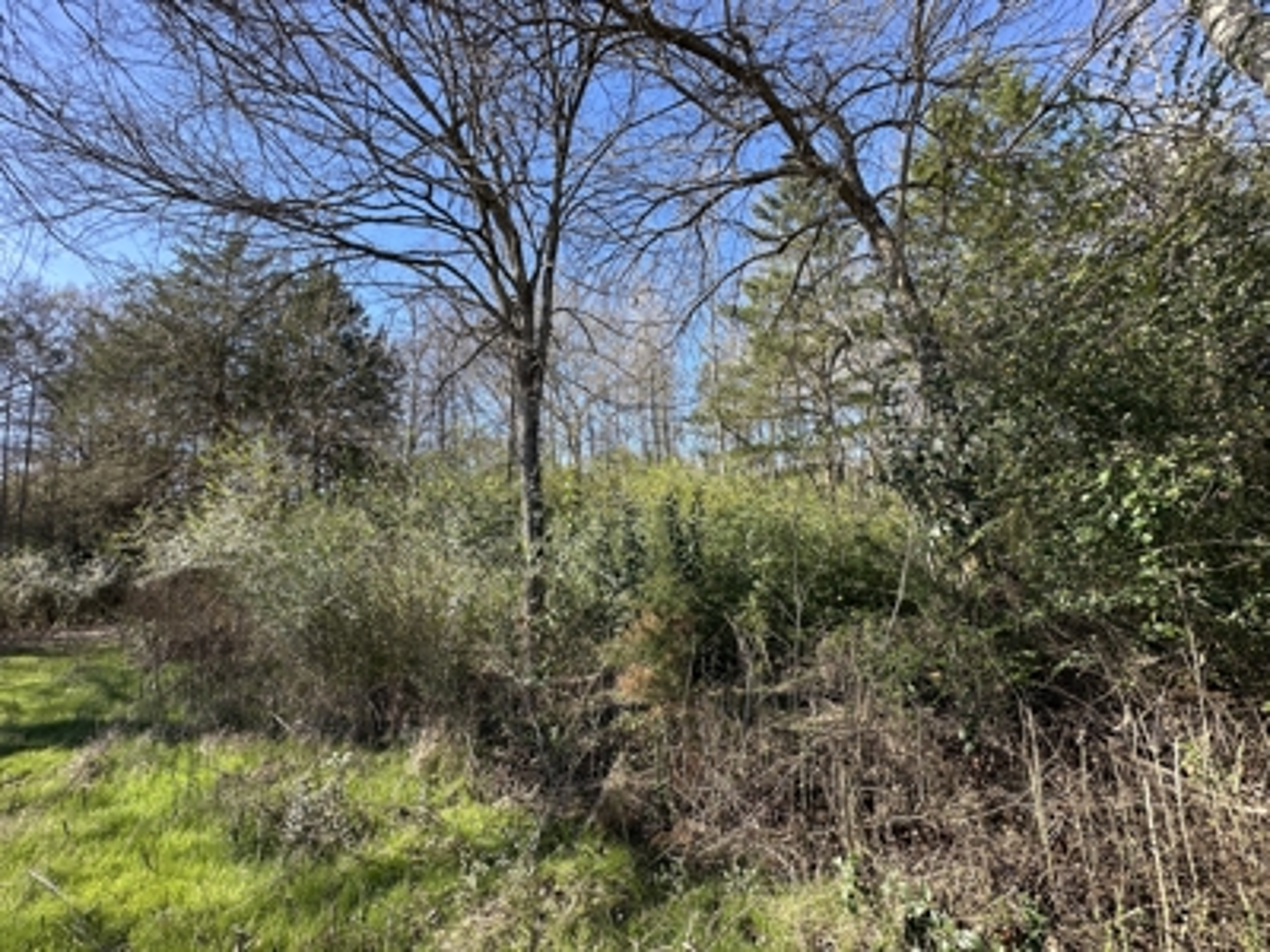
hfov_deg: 102.1
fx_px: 514
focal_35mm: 14
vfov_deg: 85.7
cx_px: 635
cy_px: 476
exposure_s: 1/504
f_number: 2.2
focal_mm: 2.22
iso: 40
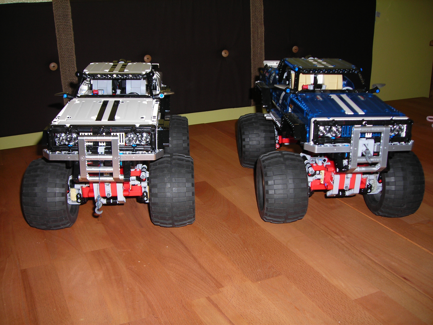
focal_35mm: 38
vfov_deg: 37.7
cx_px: 216
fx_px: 475
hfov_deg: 49.0
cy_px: 162
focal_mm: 6.3
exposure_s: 1/60.1
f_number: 3.2
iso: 50
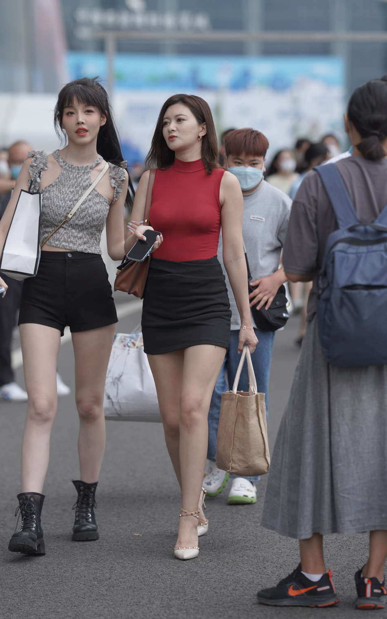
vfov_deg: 12.8
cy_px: 273
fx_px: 2767
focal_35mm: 164
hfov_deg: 8.0
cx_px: 166
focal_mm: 135
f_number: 2.8
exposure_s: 1/500
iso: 640
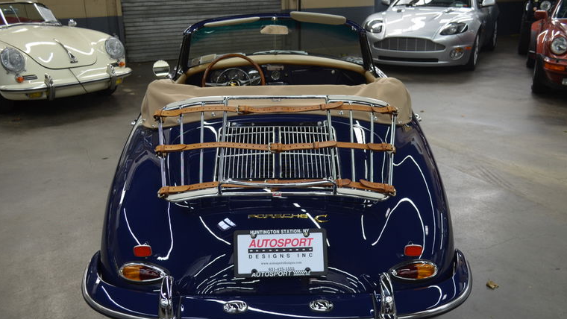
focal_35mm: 38
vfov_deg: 31.1
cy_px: 189
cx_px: 283
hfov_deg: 52.8
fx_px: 571
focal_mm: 24
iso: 400
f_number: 4
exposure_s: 1/60
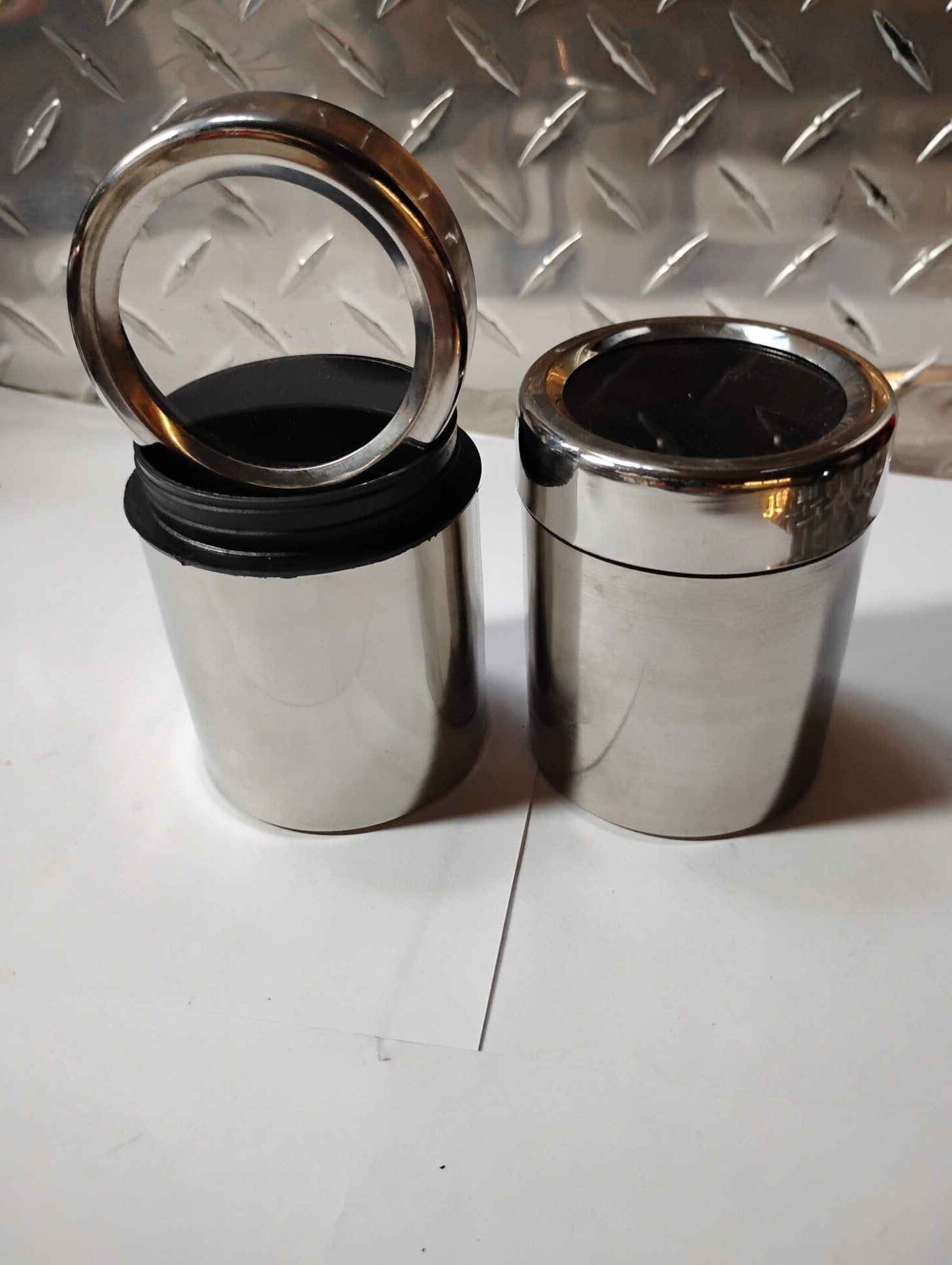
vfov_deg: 63.4
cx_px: 476
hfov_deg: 49.8
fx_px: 1024
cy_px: 632
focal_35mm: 28
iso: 681
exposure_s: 1/60
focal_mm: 4.26
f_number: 1.8
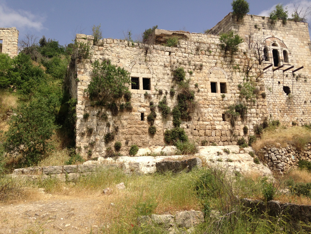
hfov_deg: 55.4
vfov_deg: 42.9
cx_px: 156
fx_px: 296
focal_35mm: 33
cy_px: 117
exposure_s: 1/2358
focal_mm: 4.12
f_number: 2.4
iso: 50
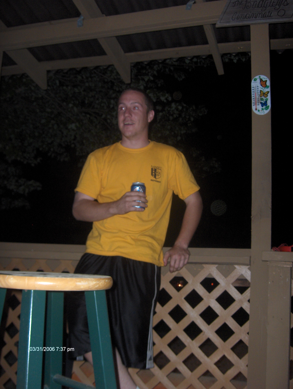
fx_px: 439
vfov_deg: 47.8
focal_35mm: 39
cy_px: 194
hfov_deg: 36.9
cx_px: 146
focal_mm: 8
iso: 100
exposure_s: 1/60
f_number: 2.8
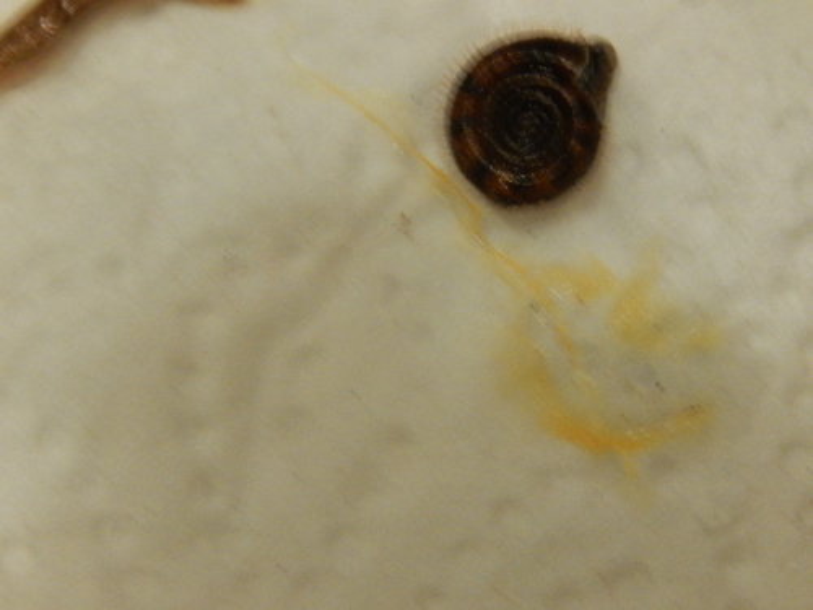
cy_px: 305
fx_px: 1996
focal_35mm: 85
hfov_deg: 23.0
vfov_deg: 17.4
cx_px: 406
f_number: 5.1
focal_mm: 15.2
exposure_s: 1/8
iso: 800
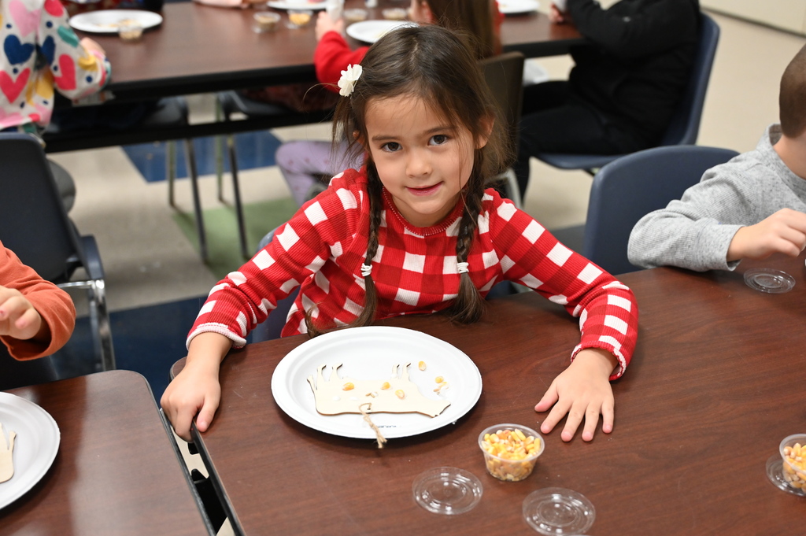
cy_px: 268
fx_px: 984
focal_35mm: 44
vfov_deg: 30.5
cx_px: 403
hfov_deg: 44.5
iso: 3200
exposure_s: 1/100
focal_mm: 44
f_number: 4
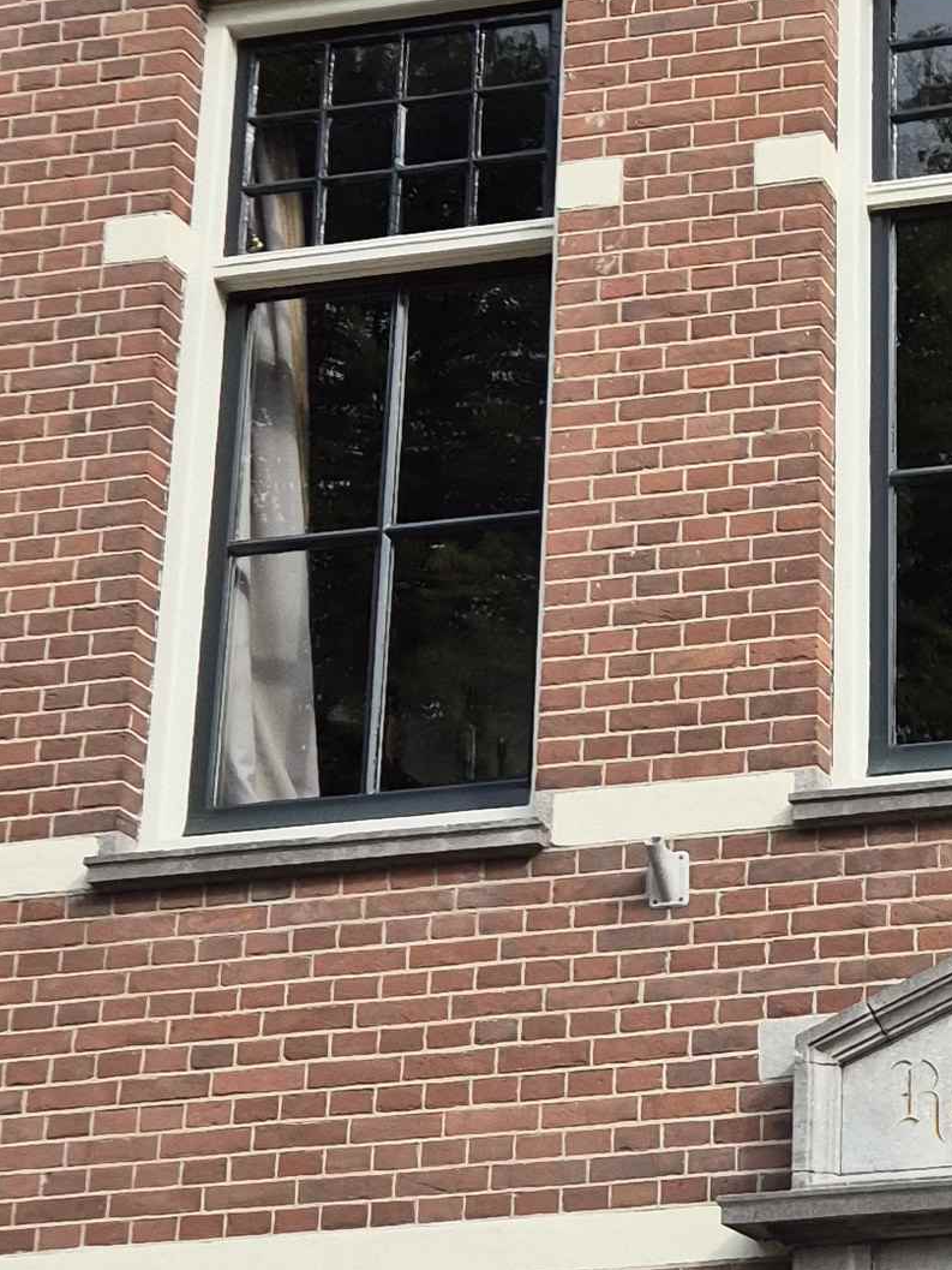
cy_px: 753
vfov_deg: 22.5
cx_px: 1241
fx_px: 3190
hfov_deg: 16.1
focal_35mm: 87
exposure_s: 1/1148
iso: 25
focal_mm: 5.4
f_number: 1.8
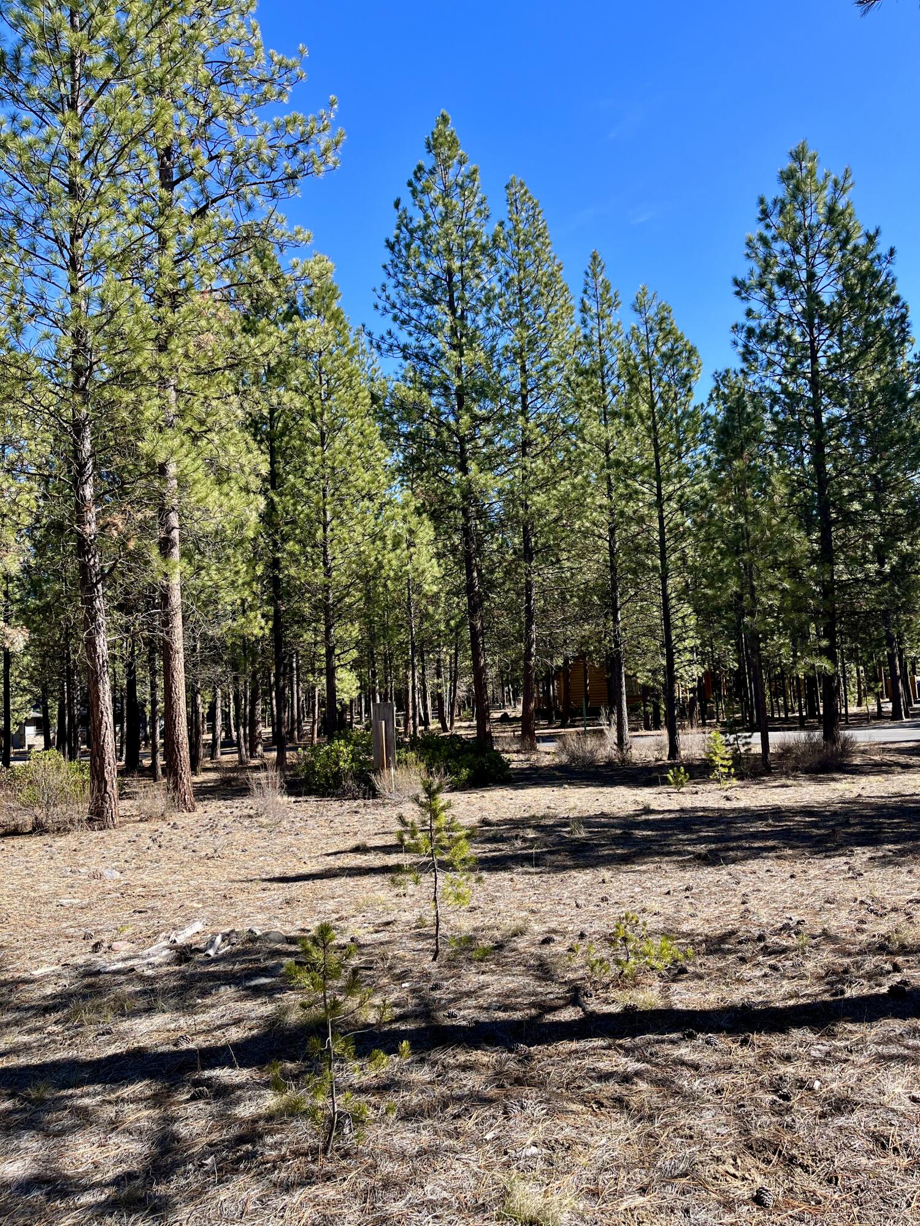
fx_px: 921
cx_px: 460
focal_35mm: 26
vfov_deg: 67.3
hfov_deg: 53.1
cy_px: 613
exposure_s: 1/1056
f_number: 1.6
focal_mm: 5.1
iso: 50
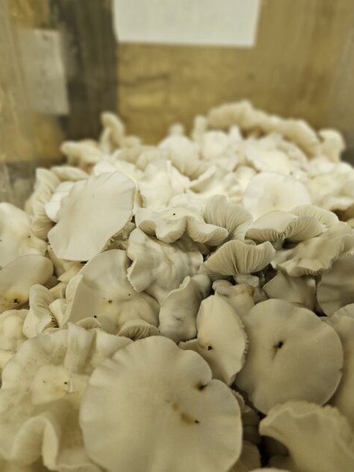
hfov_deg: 56.8
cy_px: 229
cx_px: 176
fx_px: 327
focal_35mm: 24
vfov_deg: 71.6
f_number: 1.8
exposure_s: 1/120
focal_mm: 5.4
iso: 250
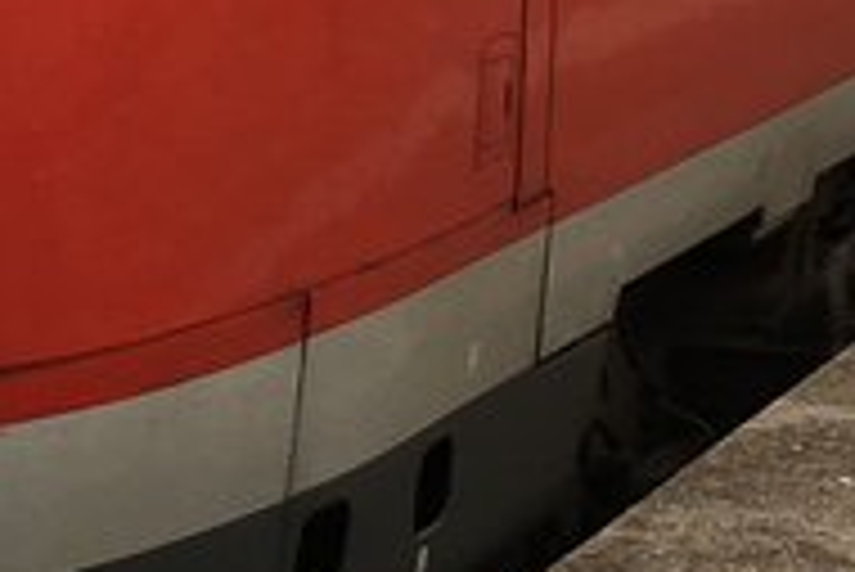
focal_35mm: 190
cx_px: -112
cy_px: -77
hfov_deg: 10.7
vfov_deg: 7.2
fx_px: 4516
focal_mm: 4.15
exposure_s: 1/308
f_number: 2.2
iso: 25
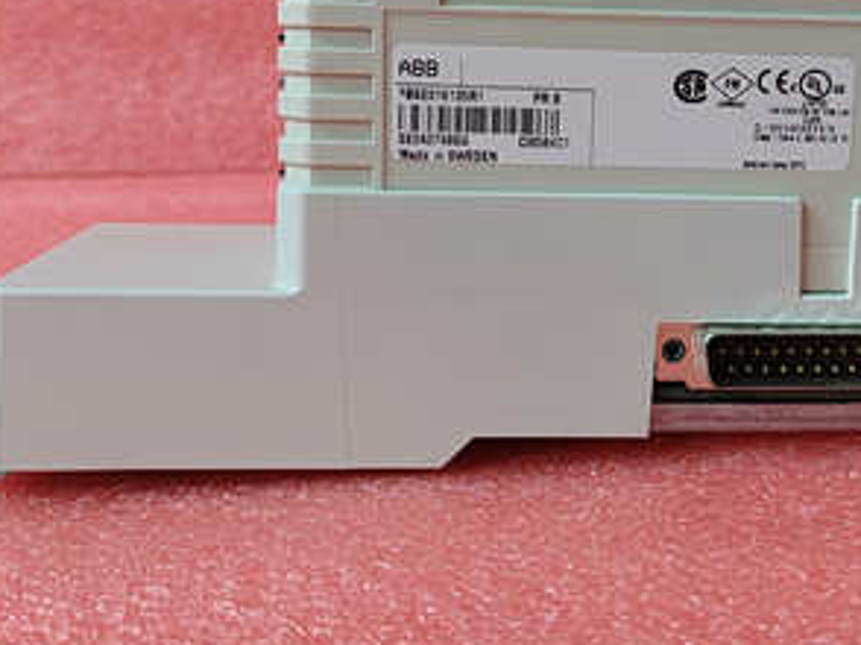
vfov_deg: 30.4
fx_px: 1168
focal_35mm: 47
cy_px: 173
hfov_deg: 39.9
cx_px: 580
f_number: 1.9
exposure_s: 1/50
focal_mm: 5.52
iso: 1550
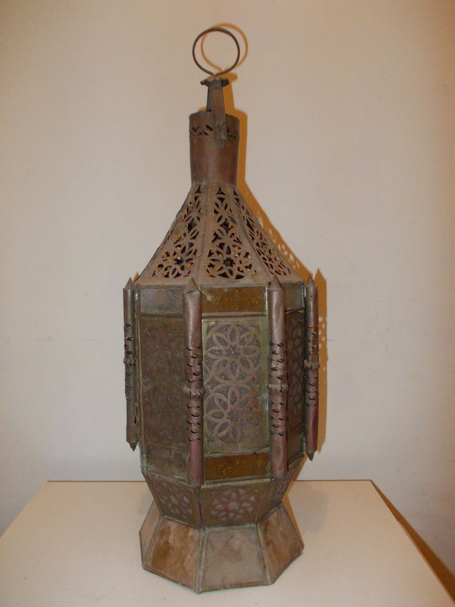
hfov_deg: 49.7
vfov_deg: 63.4
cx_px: 228
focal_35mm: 28
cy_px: 304
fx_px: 491
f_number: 2.7
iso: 200
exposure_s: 1/25
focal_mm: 4
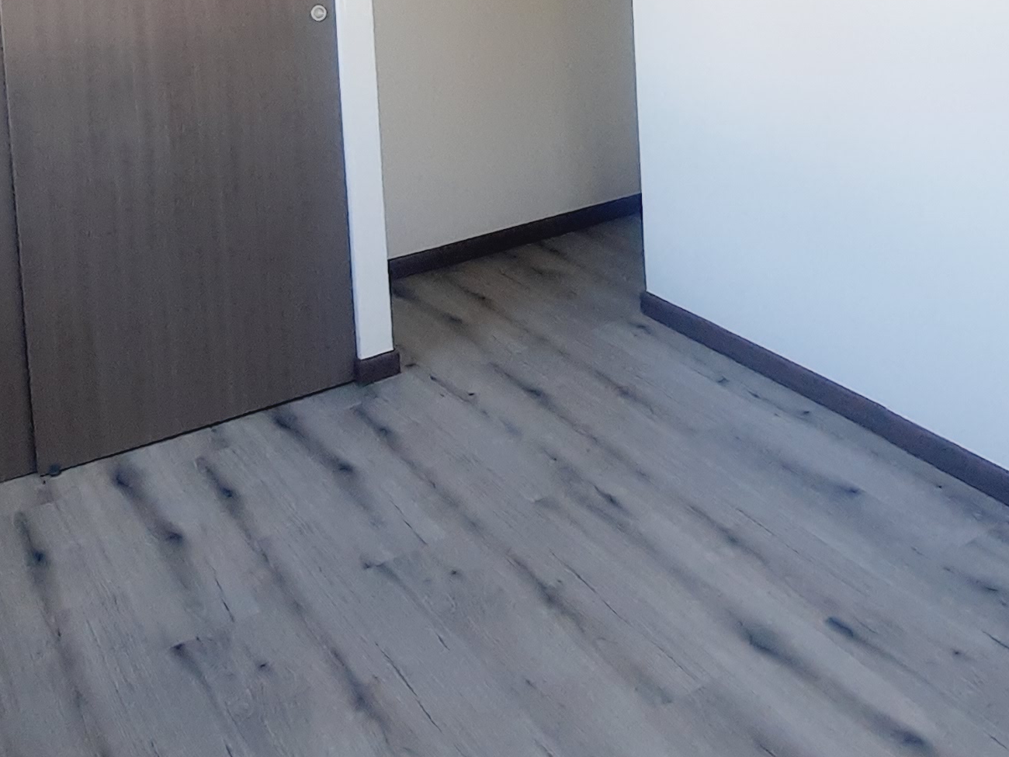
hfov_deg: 46.4
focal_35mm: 40
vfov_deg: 32.0
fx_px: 1166
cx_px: 629
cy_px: -64
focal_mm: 1.74
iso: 80
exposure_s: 1/100
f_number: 2.2
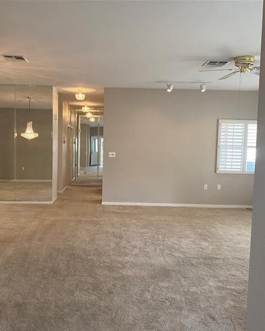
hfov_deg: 43.3
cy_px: 166
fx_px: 333
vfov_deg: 52.8
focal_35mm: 34
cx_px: 114
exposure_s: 1/60
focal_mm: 4.25
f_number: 1.8
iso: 100
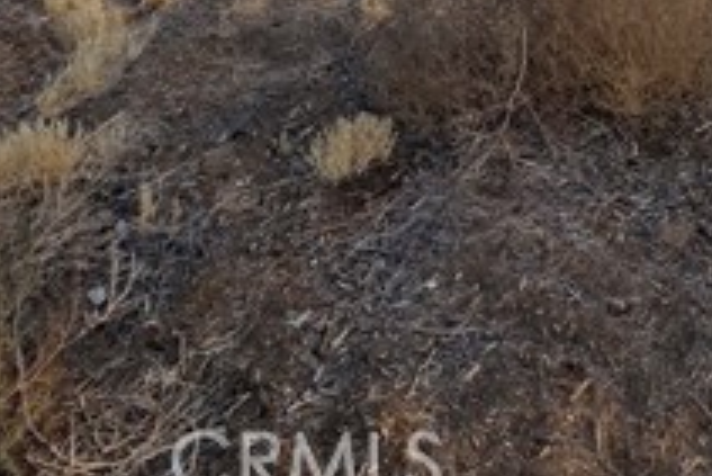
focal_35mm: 41
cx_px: 591
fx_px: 811
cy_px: -300
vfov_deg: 23.4
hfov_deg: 44.6
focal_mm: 2.2
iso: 40
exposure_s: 1/786
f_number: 1.9
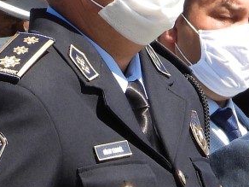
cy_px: 213
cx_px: 70
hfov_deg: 1.7
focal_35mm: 1160
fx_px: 8344
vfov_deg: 1.3
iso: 100
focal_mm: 42.2
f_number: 4.5
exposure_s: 1/400
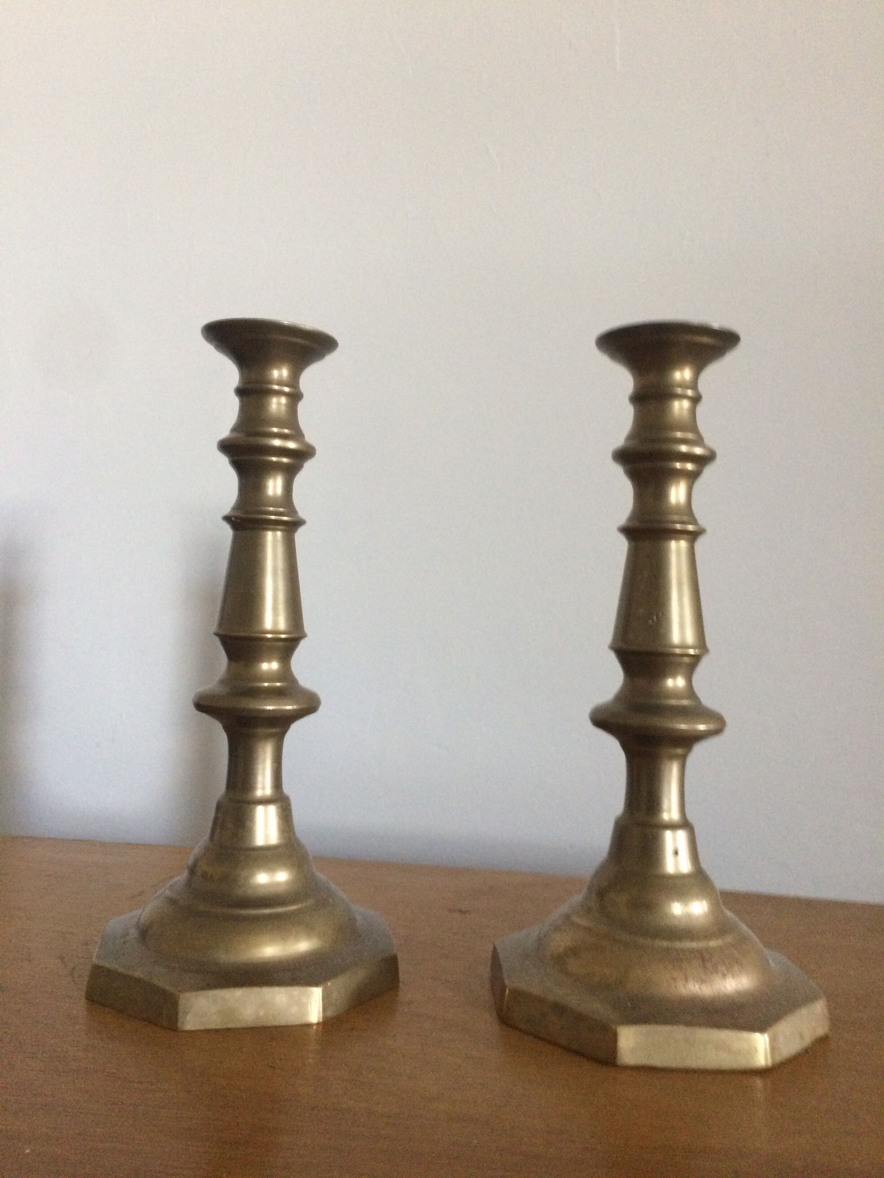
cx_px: 442
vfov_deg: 61.7
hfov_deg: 48.2
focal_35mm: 29
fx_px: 987
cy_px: 589
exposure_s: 1/33
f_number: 2.2
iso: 320
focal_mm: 4.15
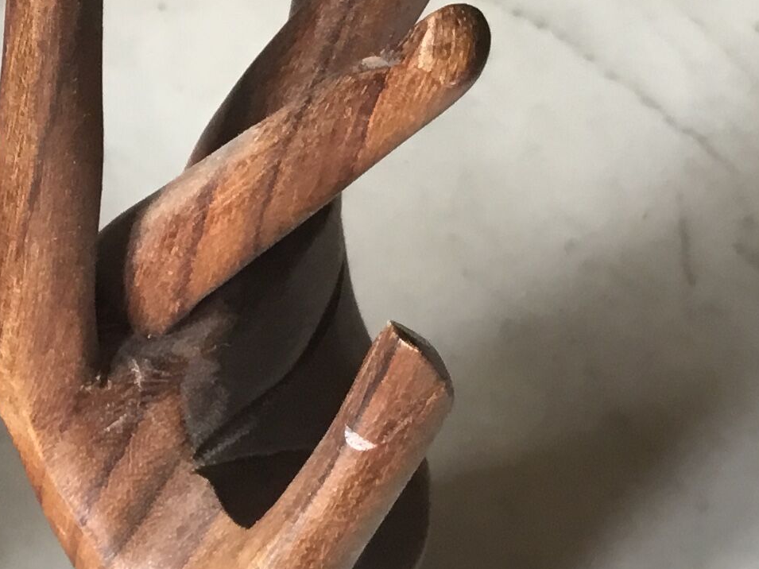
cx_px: 6
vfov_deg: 14.0
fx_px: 2324
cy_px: 306
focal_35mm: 106
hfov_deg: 18.1
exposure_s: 1/33
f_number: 2.4
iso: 80
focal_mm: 3.3
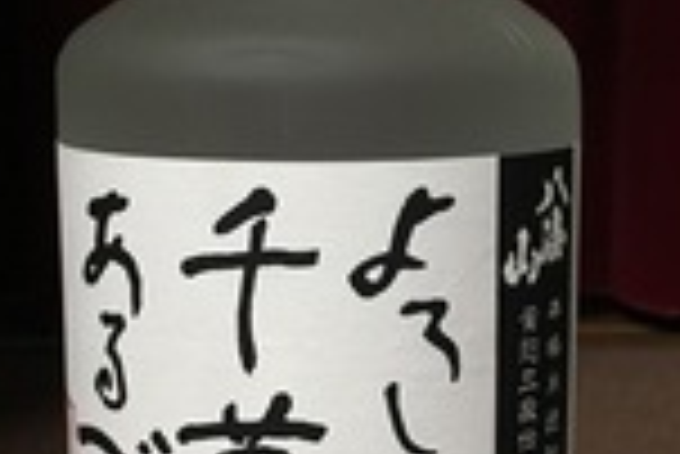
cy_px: 252
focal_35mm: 72
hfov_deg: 28.0
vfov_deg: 19.0
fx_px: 1361
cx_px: 320
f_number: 2.2
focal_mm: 4.15
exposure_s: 1/20
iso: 200
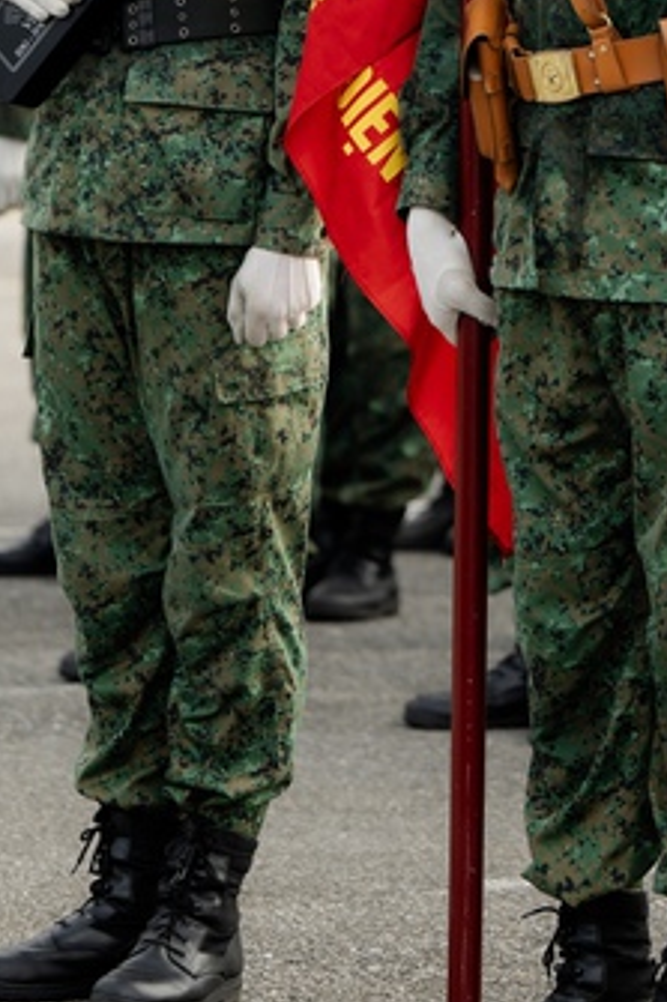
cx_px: 559
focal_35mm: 275
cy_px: -93
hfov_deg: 5.0
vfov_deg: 7.4
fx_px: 7650
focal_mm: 96
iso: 250
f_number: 2.8
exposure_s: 1/800
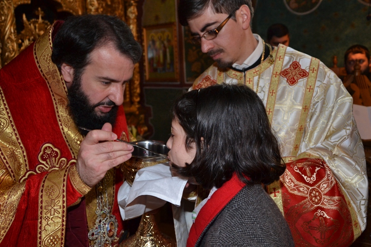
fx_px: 371
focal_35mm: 36
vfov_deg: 36.9
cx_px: 186
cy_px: 124
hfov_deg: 53.1
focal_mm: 24
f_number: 3.8
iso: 720
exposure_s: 1/60
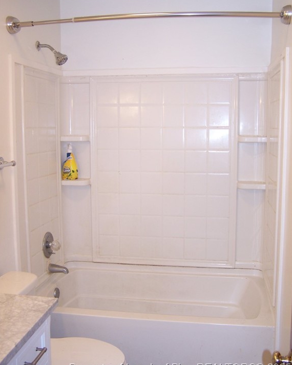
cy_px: 182
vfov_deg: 45.8
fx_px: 432
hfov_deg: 37.4
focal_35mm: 40
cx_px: 147
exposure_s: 1/60
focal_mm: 6.3
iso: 80
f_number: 2.8
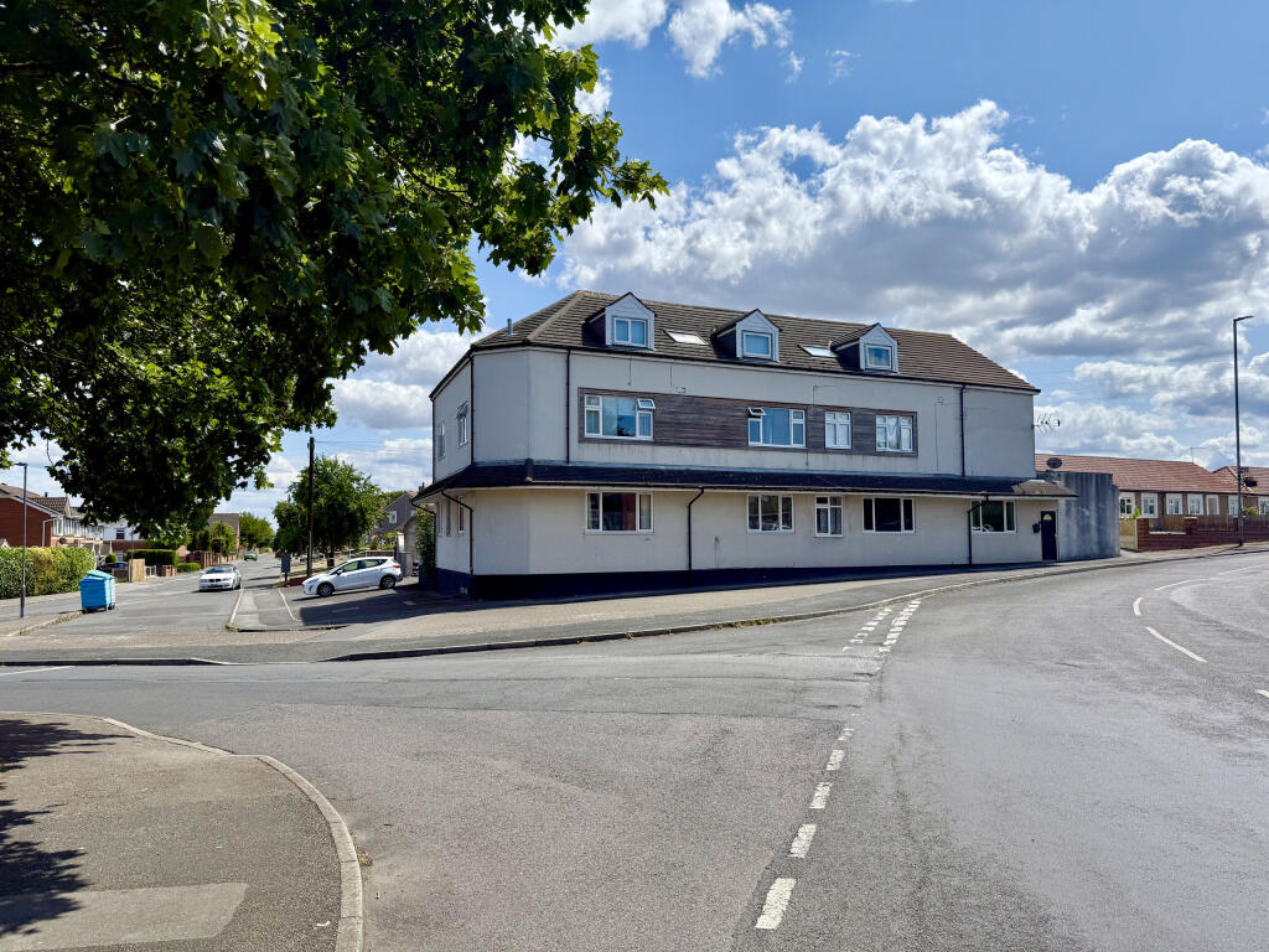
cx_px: 634
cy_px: 476
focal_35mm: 24
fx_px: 880
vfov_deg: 56.8
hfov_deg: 71.6
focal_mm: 6.76
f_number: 1.78
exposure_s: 1/6173
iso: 80
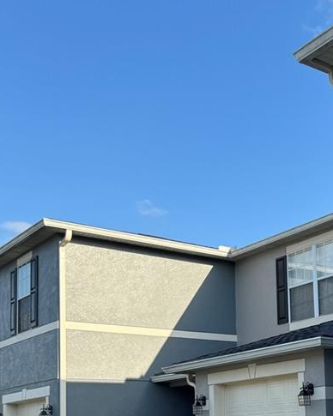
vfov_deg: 31.3
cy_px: 354
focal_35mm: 58
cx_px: 309
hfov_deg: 25.3
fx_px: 715
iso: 80
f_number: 1.78
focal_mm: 6.76
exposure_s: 1/2105
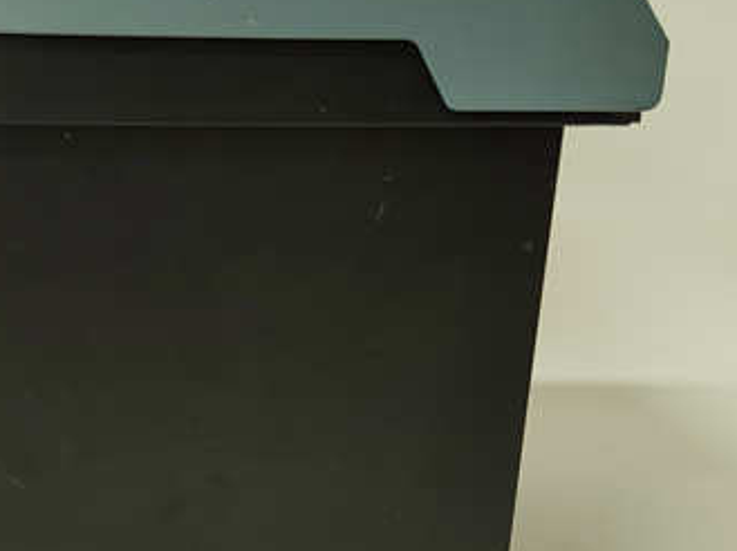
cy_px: 365
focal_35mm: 42
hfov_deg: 43.6
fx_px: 893
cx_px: 195
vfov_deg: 34.0
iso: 1338
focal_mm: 5.52
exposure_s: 1/50
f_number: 1.9
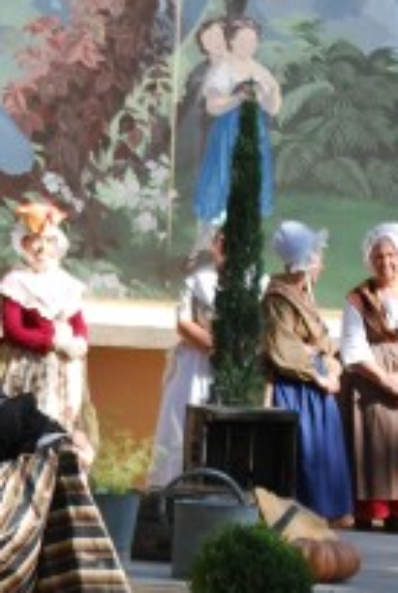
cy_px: 692
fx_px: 4653
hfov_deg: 4.9
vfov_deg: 7.2
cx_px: -199
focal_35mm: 282
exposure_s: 1/500
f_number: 5.6
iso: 200
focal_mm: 60
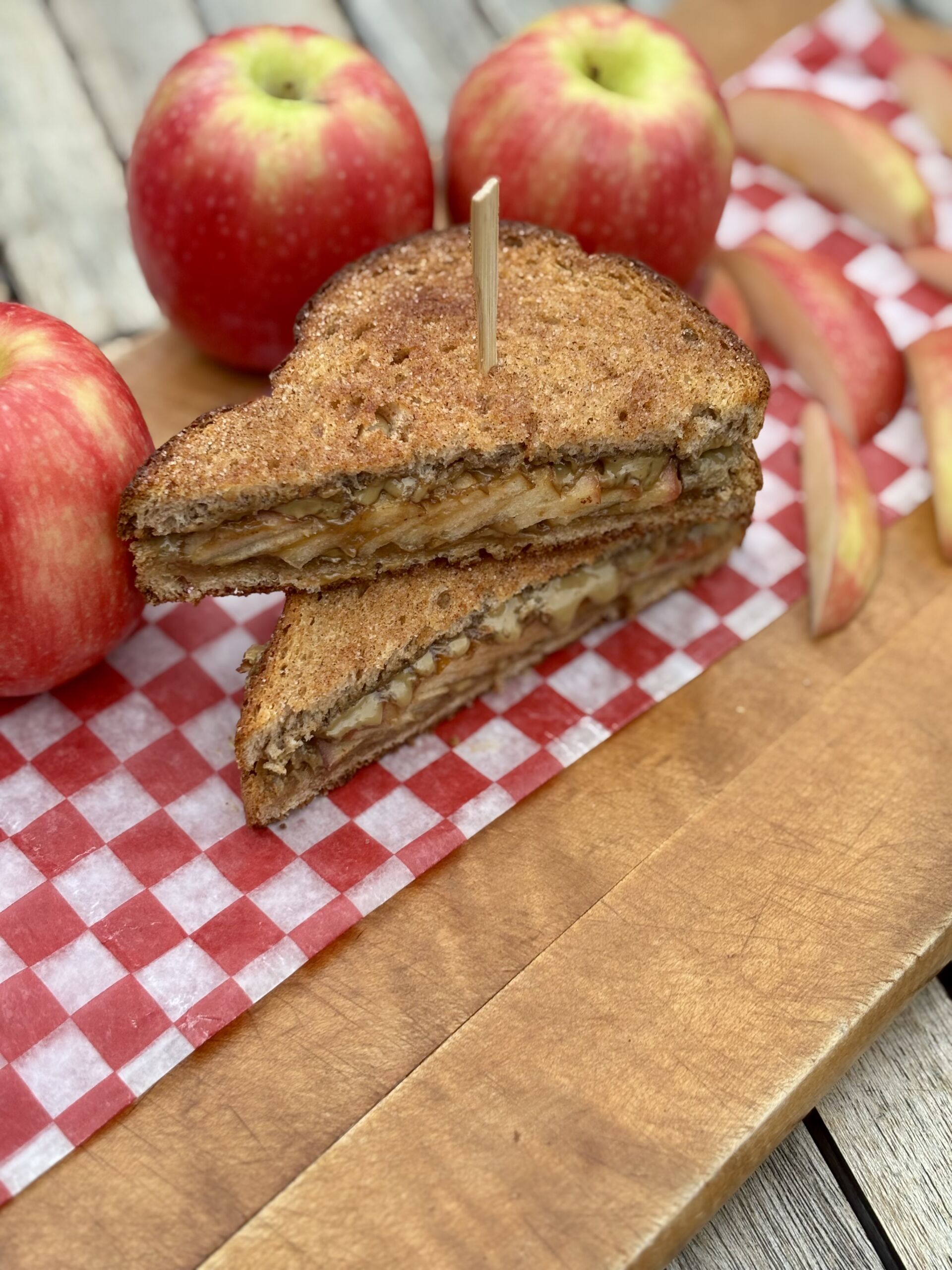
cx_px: 476
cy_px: 635
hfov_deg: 28.0
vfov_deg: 36.8
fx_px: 1907
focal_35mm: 52
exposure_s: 1/239
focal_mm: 5.96
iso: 32
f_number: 1.6
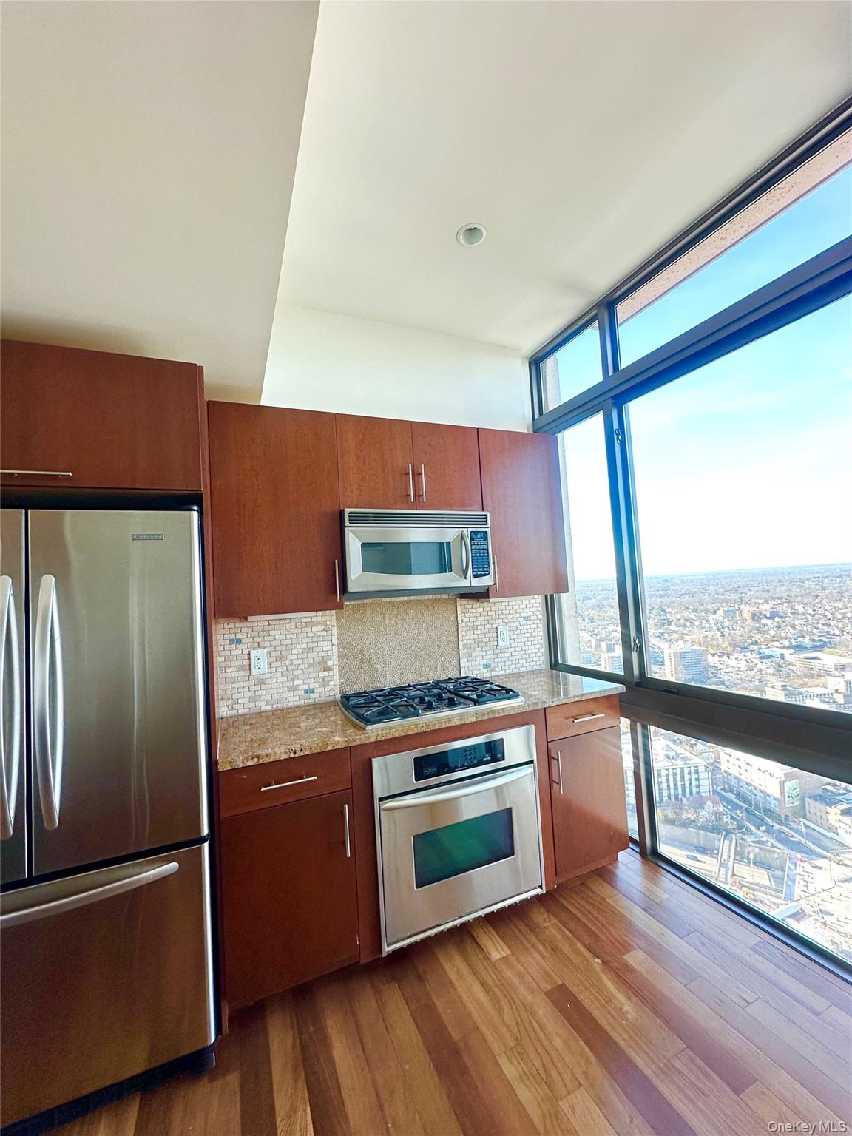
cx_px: 426
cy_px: 568
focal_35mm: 14
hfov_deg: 85.7
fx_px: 459
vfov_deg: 102.1
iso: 160
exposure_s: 1/120
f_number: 2.2
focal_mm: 2.22
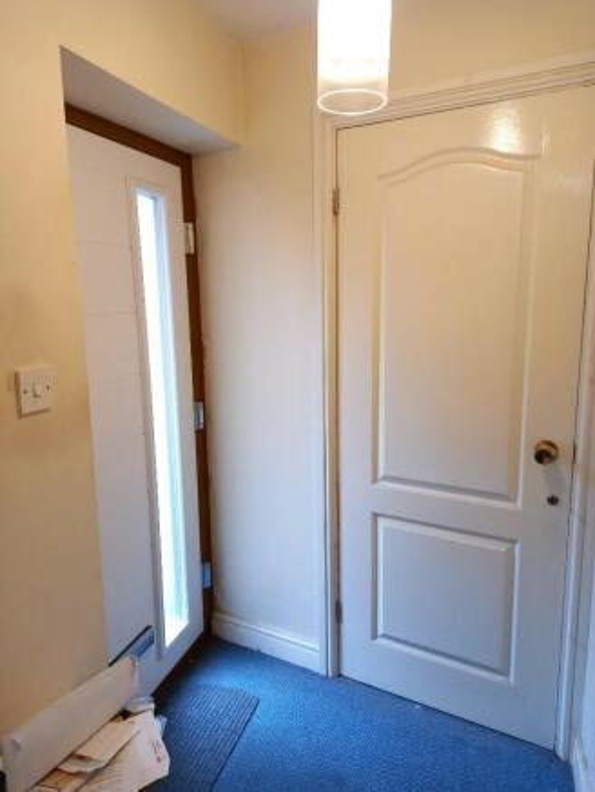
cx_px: 298
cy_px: 396
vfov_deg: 69.4
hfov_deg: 54.9
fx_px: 573
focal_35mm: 25
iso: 200
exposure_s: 1/50
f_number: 2
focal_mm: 4.6
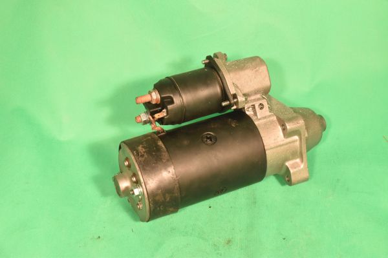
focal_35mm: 57
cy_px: 129
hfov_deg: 35.1
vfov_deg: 23.8
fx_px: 614
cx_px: 194
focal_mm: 38
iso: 2800
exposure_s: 1/60
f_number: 16
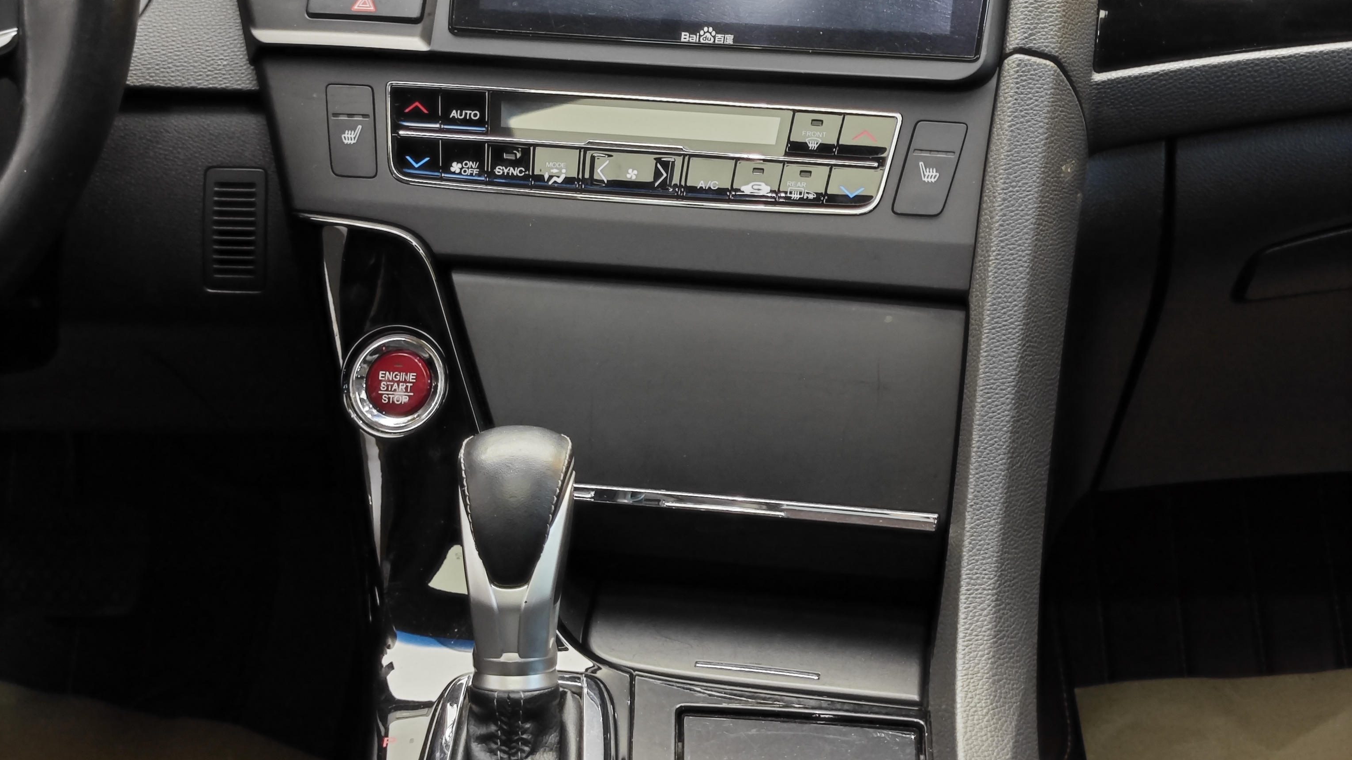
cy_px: 216
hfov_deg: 31.4
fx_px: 2402
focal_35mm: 67
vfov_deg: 17.9
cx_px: 675
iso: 320
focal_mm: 8.7
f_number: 1.9
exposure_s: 1/25
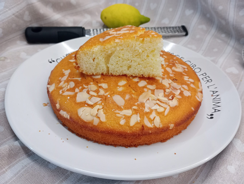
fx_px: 198
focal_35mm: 28
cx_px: 122
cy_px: 92
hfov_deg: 63.4
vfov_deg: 49.9
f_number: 1.8
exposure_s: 1/33.3
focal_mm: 4.27
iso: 435
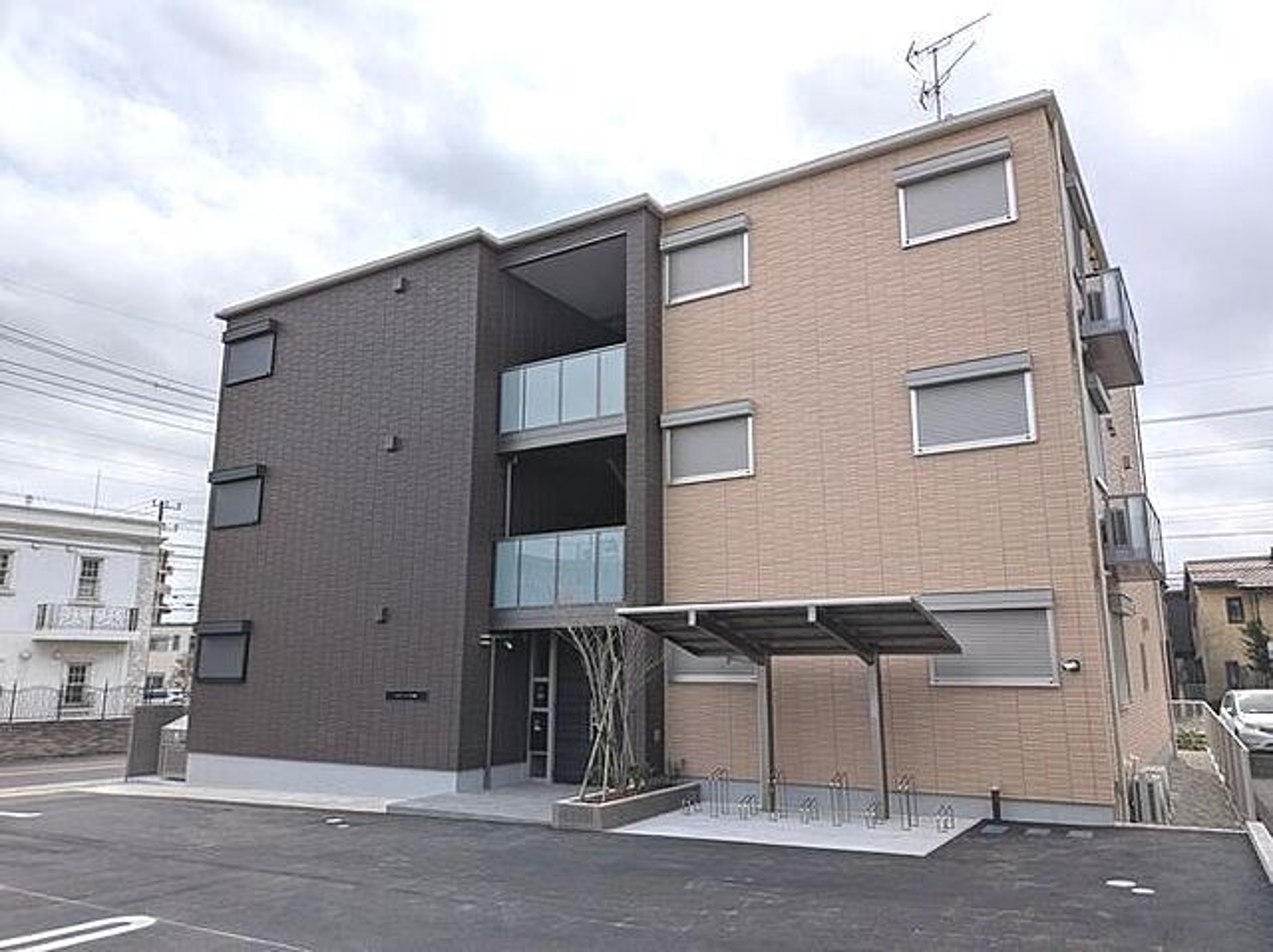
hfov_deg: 71.6
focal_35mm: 24
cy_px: 476
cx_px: 636
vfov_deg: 56.8
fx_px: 882
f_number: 1.7
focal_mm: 4.53
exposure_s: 1/4673
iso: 31
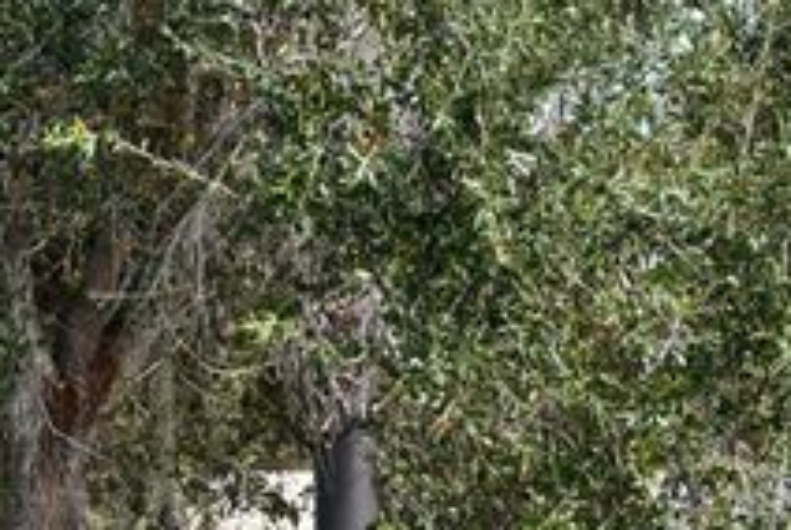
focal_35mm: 175
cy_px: 679
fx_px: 3850
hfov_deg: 11.6
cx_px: 56
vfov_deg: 7.8
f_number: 5.6
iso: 200
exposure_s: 1/250
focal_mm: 29
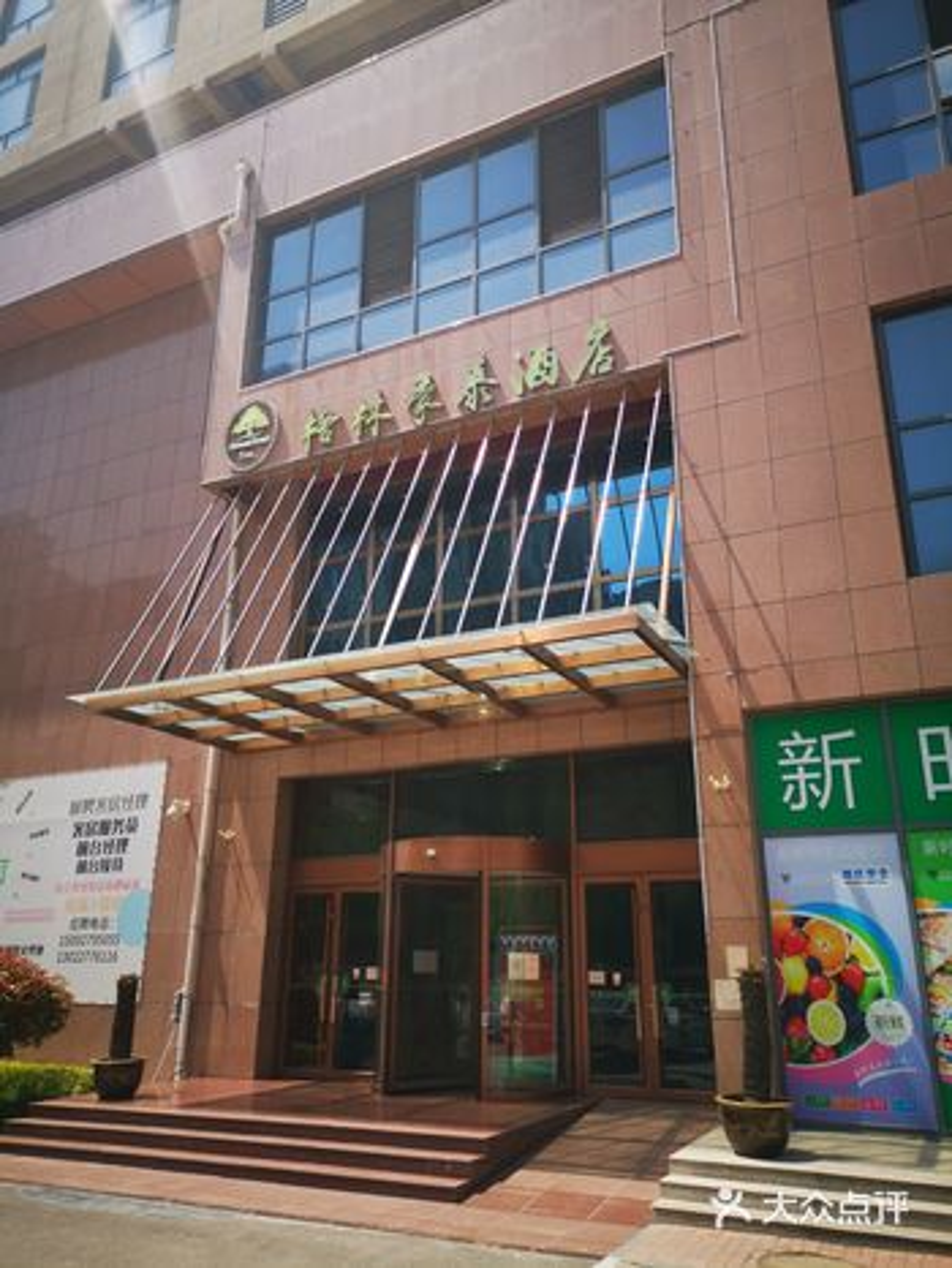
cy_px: 634
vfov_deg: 65.3
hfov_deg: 51.4
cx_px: 476
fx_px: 989
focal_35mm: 27
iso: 50
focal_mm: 5.58
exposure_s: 1/1429
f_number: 1.8
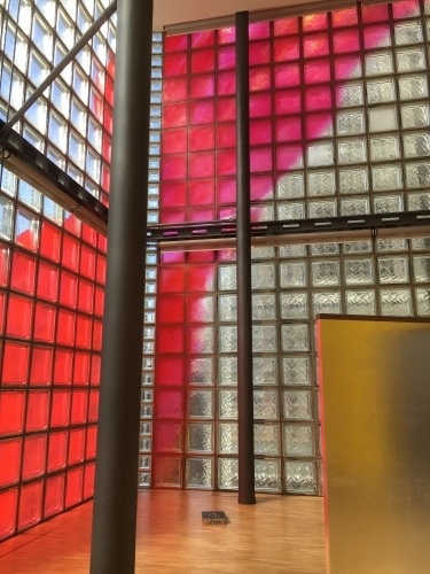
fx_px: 480
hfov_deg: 48.2
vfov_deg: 61.7
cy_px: 287
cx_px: 215
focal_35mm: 29
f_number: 2.2
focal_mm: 4.15
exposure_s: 1/381
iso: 25
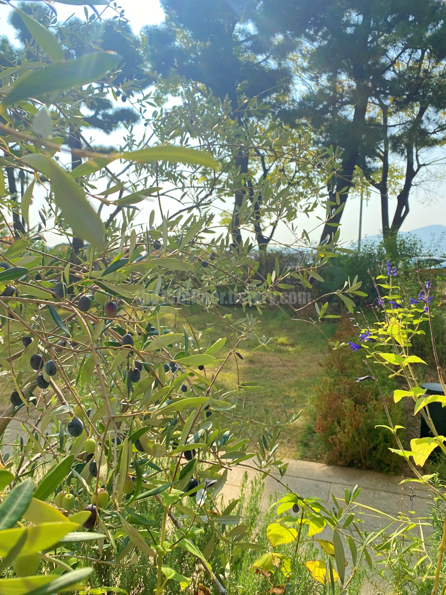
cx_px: 223
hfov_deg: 53.1
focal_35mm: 26
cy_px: 298
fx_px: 447
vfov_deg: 67.3
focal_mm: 4.25
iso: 32
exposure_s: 1/1258
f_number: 1.8
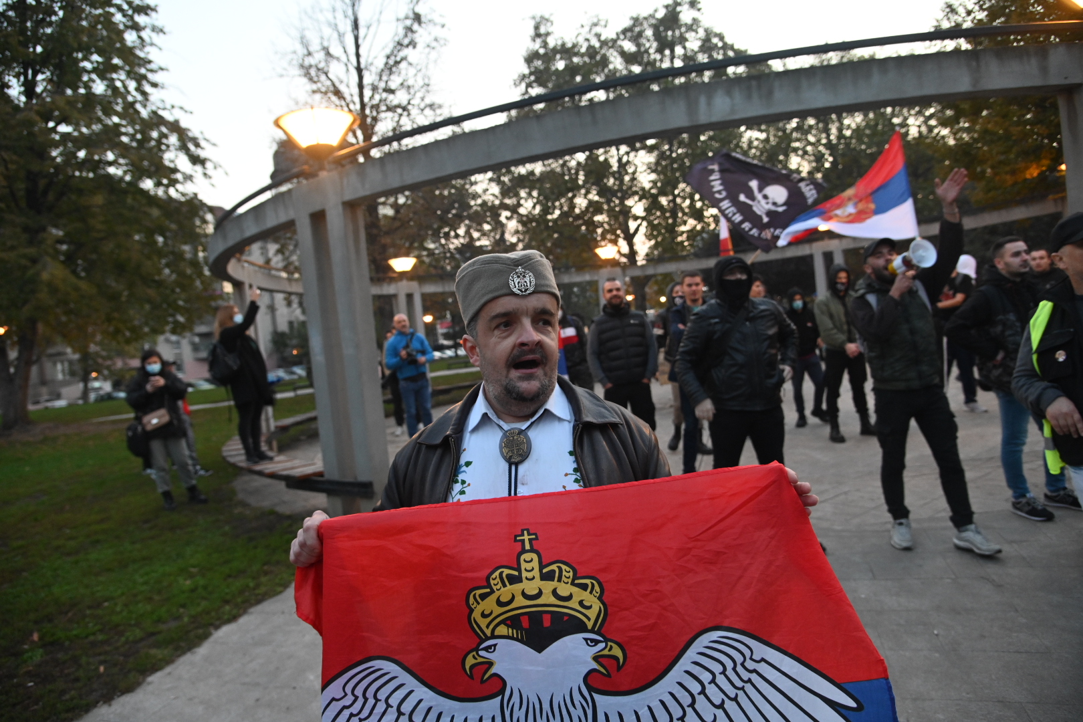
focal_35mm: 24
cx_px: 542
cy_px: 361
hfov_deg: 73.7
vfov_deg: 53.1
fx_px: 722
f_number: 4
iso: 2500
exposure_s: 1/250
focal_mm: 24
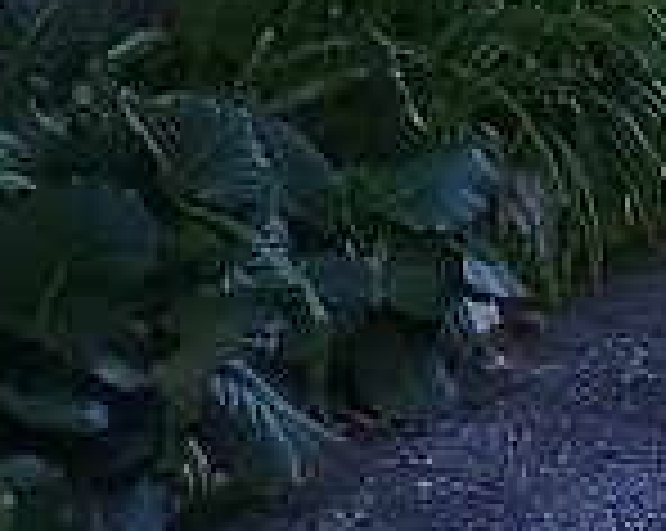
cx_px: 1935
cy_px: -961
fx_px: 5413
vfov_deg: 5.3
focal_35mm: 275
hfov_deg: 6.5
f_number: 1.75
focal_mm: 5.25
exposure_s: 1/512
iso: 100
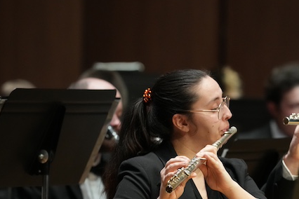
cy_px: 111
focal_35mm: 423
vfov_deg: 3.3
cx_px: 201
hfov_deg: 4.9
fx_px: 3513
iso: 3200
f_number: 3.5
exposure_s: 1/640
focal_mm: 200
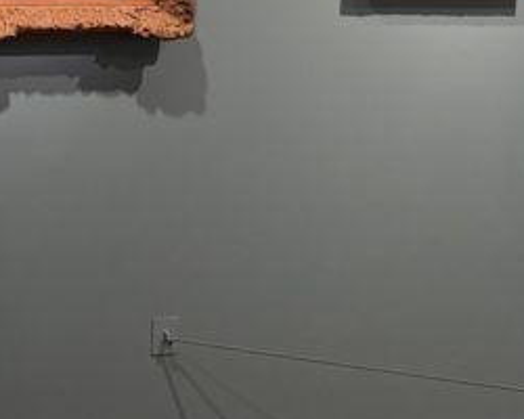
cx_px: -153
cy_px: -31
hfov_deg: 22.7
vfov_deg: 19.6
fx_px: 1163
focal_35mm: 75
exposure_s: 1/50
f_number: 1.78
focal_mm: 6.76
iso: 640
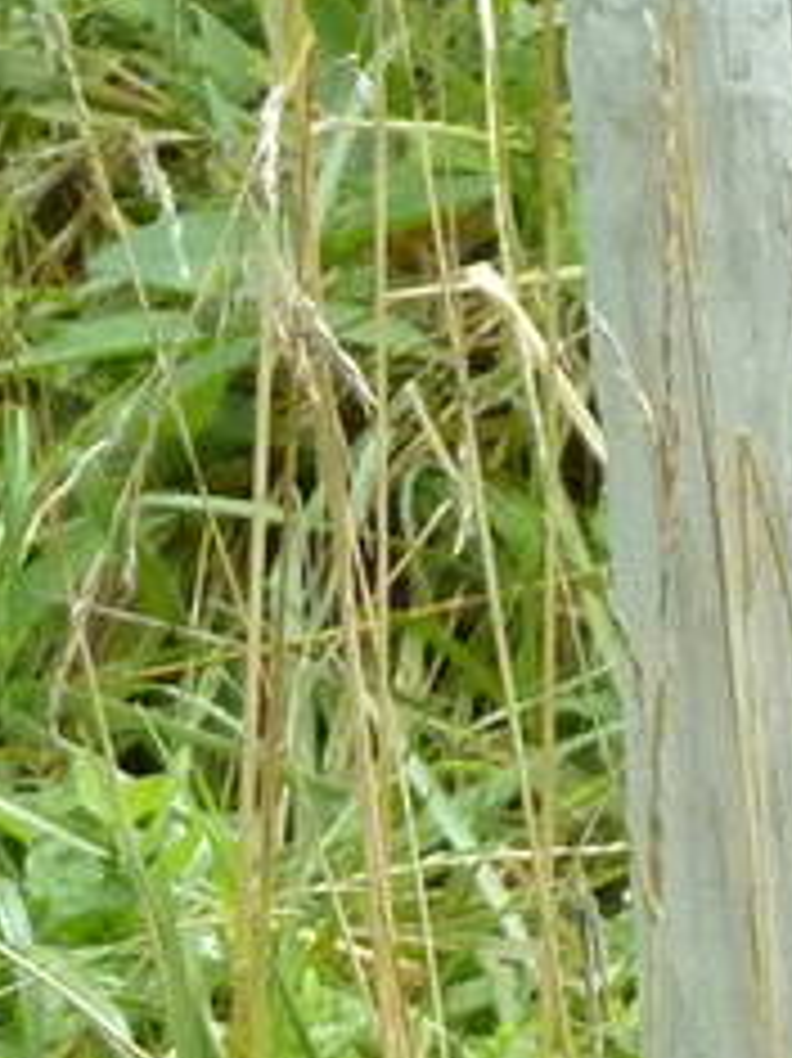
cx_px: 1868
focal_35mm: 708
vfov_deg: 2.8
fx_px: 21618
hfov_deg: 2.1
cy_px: 2211
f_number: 4.3
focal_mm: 17
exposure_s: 1/400
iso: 400
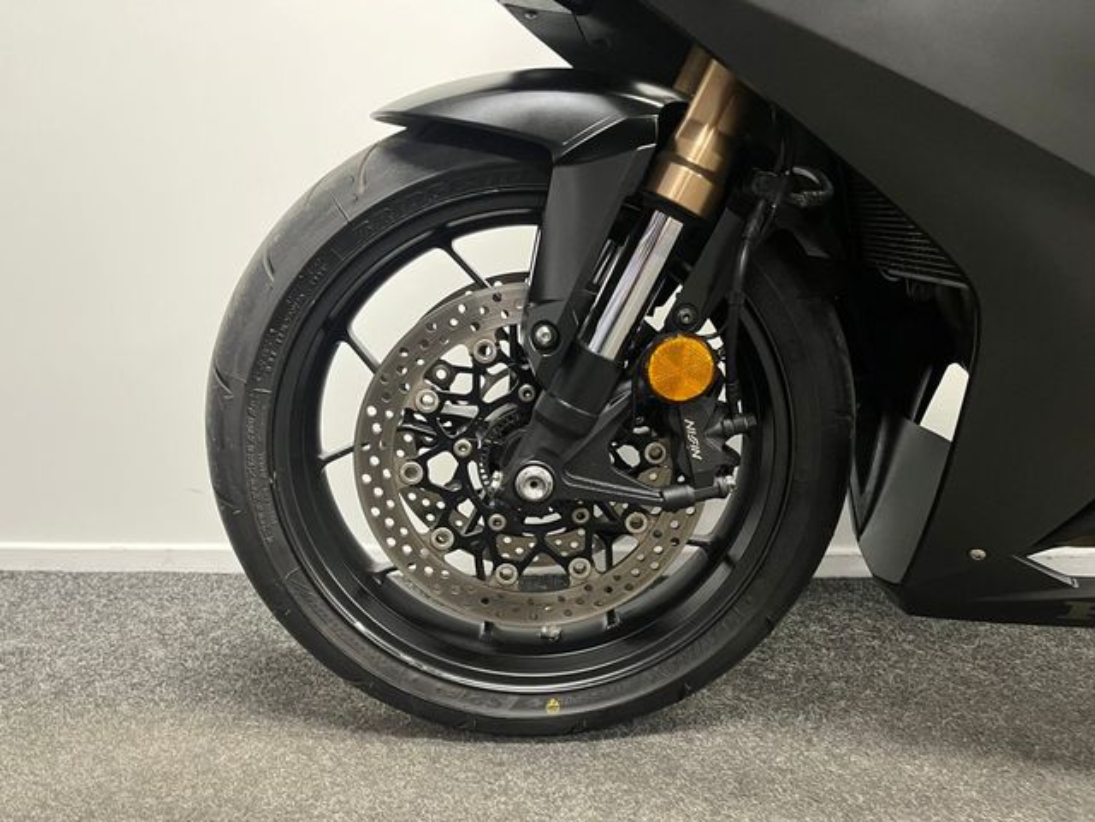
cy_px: 411
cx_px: 548
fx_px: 822
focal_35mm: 26
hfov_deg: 67.3
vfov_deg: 53.1
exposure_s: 1/33
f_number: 1.6
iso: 400
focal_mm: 5.1
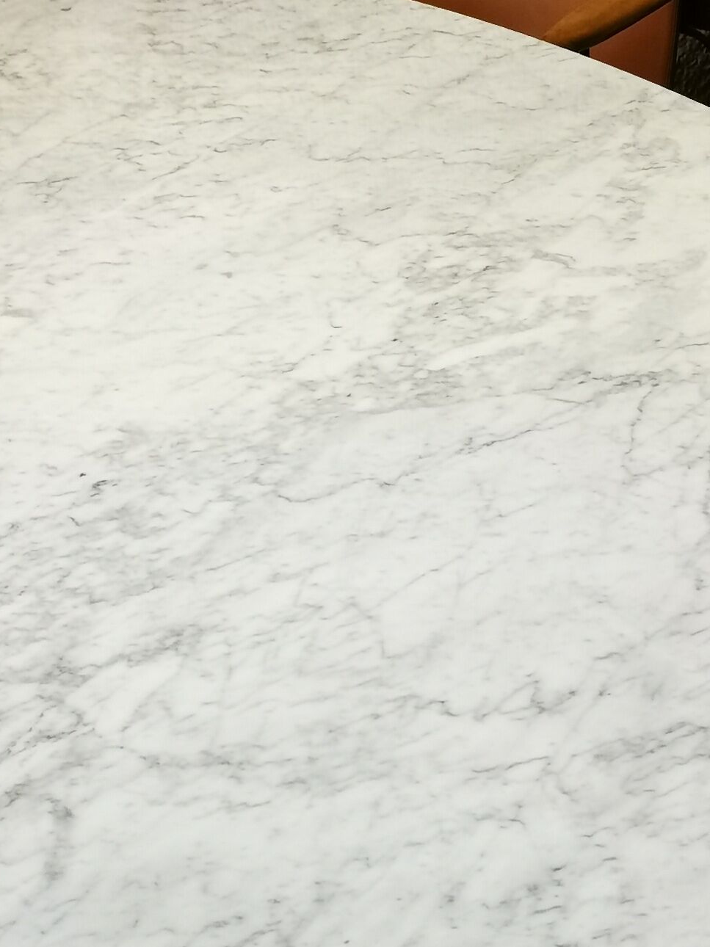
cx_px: 363
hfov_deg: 14.9
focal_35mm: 99
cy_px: 658
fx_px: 2708
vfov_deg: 19.8
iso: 125
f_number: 1.8
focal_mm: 5.58
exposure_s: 1/100
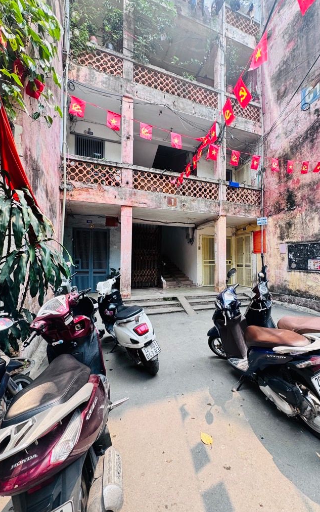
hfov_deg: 74.6
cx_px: 176
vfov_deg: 101.5
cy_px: 255
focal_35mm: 15
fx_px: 209
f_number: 2.2
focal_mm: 2.22
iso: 40
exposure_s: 1/164
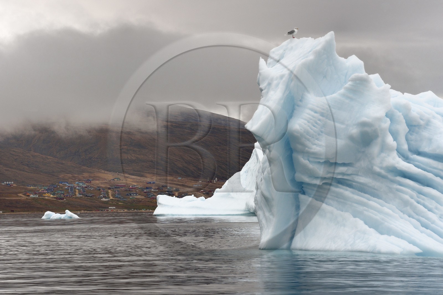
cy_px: 148
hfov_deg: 13.3
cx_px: 222
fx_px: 1906
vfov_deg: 8.8
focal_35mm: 155
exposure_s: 1/200
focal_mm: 155
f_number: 11
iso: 800
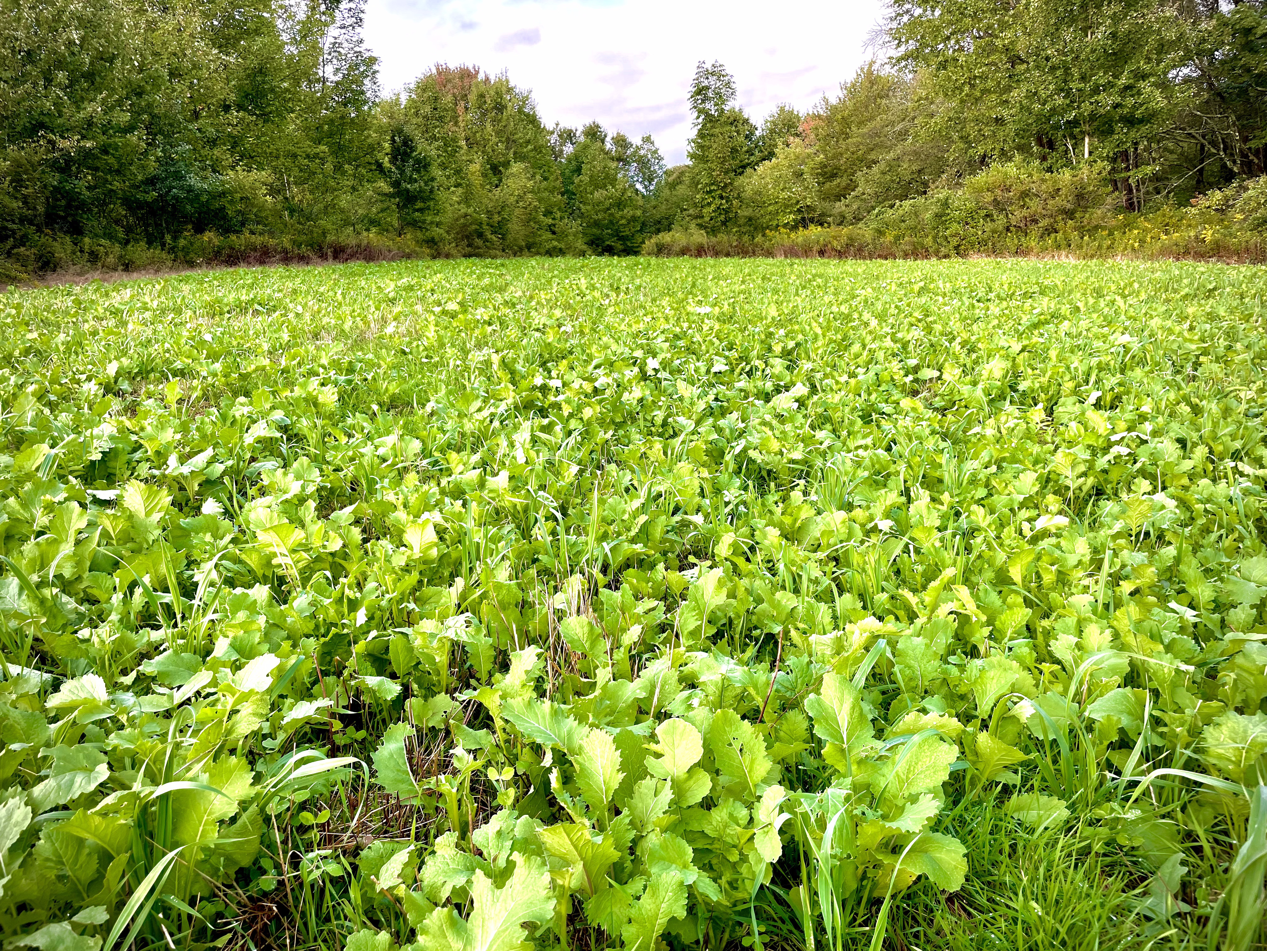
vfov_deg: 53.1
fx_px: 952
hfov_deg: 67.3
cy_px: 476
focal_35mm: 26
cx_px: 634
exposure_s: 1/198
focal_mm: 4.2
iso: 32
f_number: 1.6
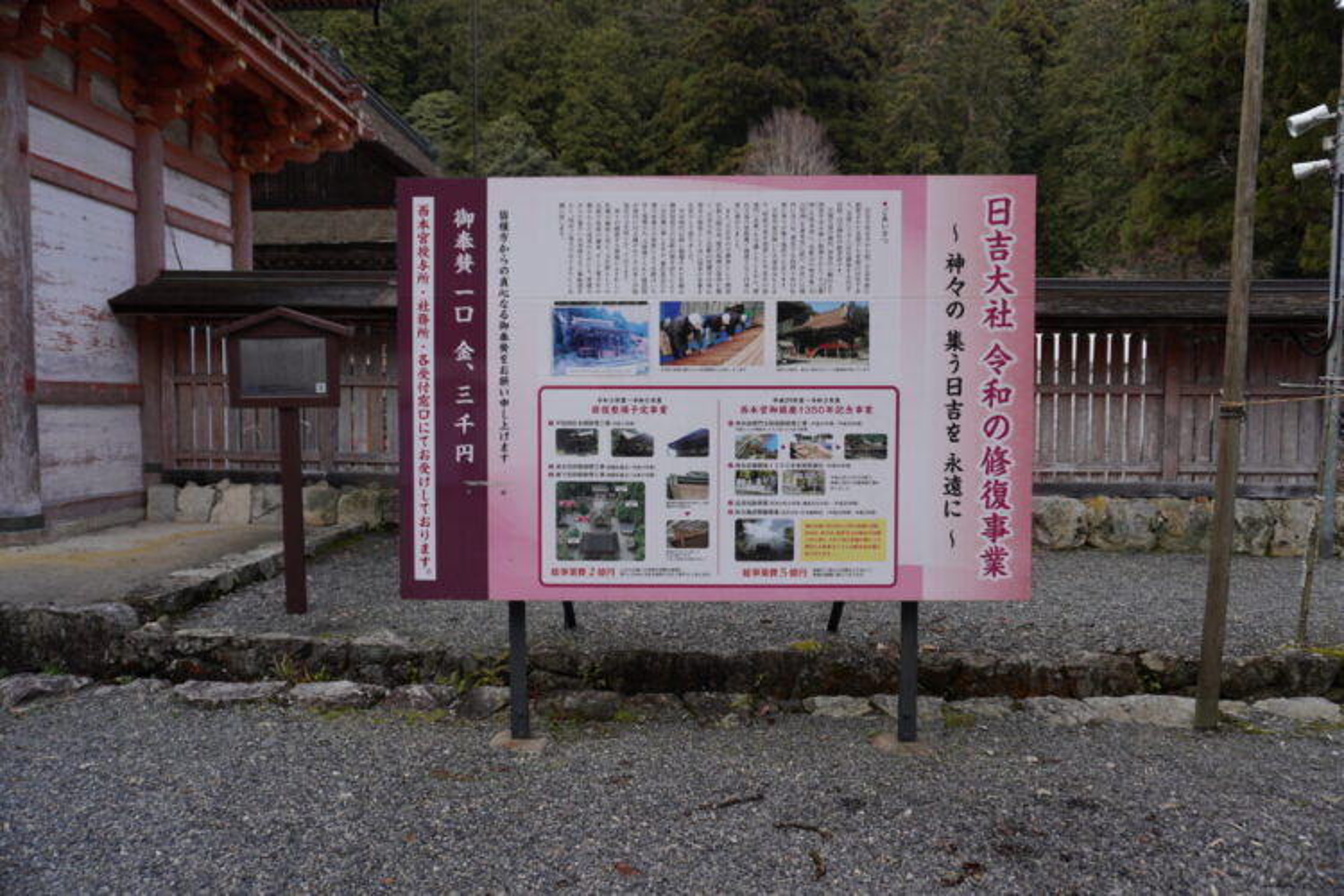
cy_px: 448
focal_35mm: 24
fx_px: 896
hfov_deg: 73.7
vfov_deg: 53.1
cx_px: 672
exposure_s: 1/160
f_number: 4
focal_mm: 16
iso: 160
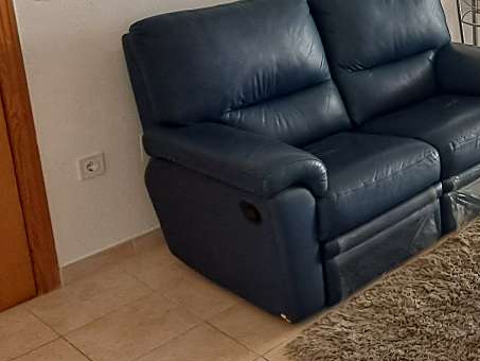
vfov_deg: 26.6
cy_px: 37
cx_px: 523
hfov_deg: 32.1
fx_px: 735
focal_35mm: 53
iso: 50
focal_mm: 1.64
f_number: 2.2
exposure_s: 1/100
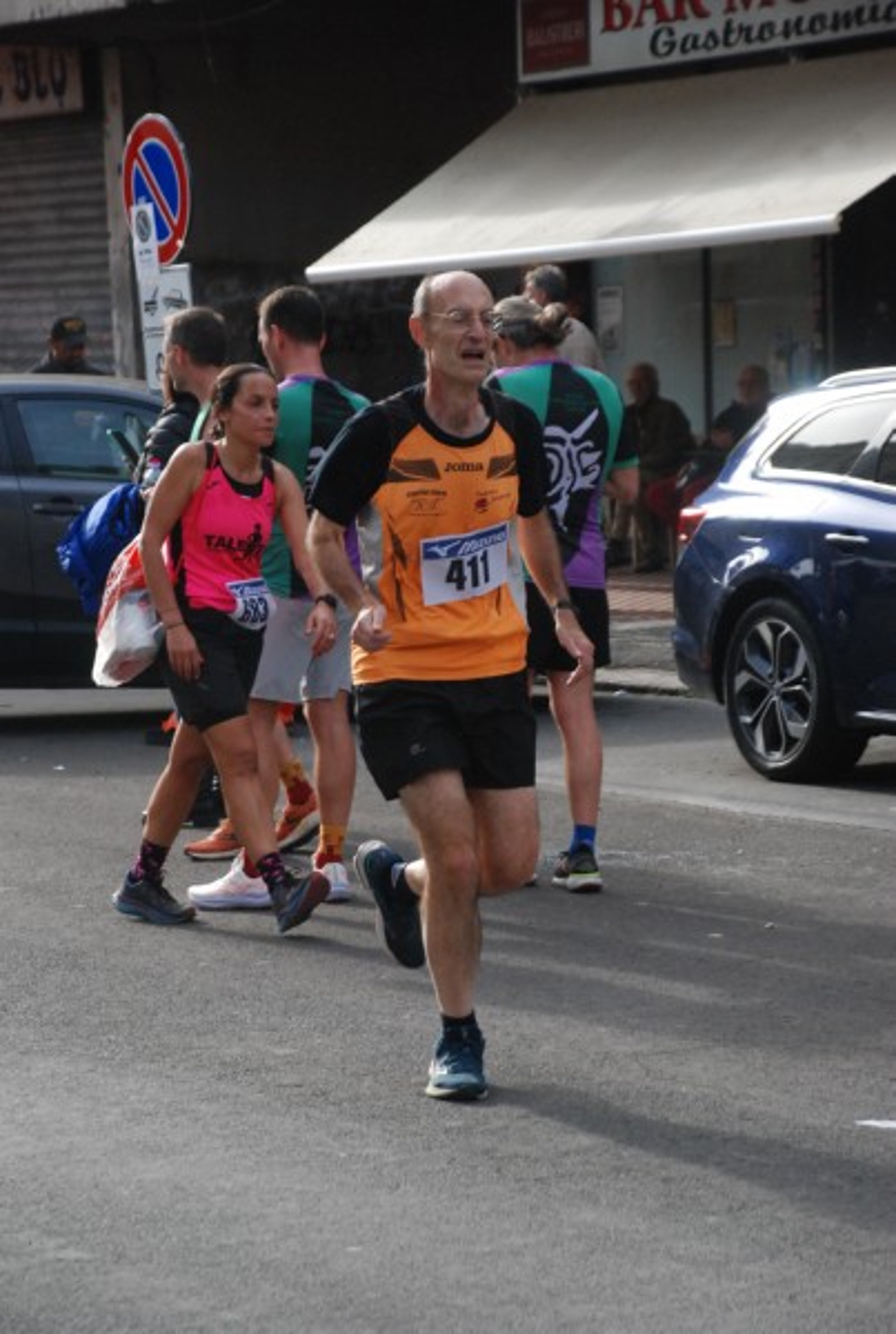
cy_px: 667
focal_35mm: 128
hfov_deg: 10.8
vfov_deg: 16.0
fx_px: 4735
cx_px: 448
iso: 1000
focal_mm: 85
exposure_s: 1/800
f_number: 5.6
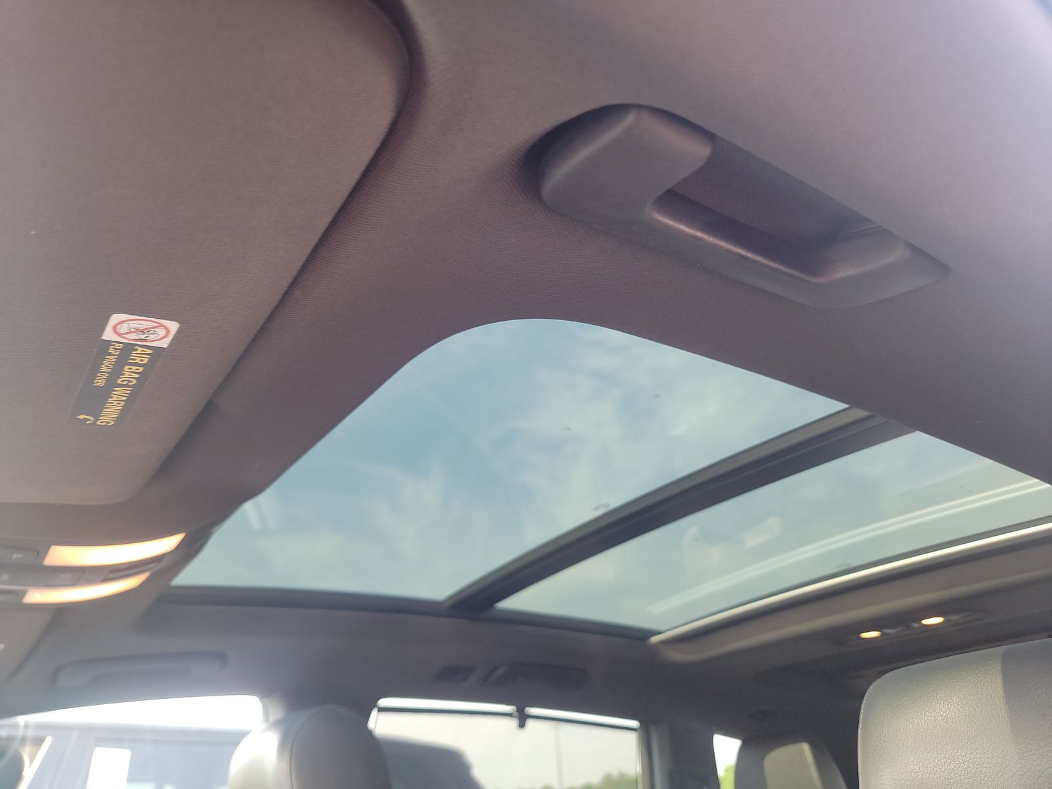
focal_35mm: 24
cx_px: 526
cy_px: 394
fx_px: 729
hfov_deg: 71.6
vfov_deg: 56.8
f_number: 1.8
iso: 197
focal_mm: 6.7
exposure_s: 1/59
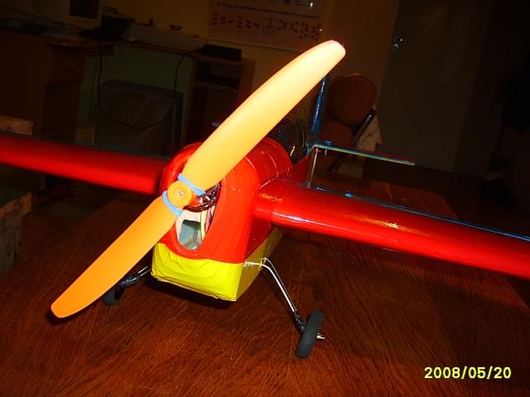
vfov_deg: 40.7
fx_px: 536
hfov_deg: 52.6
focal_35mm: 35
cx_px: 265
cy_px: 198
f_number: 2.8
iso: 100
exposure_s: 1/30
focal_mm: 5.8
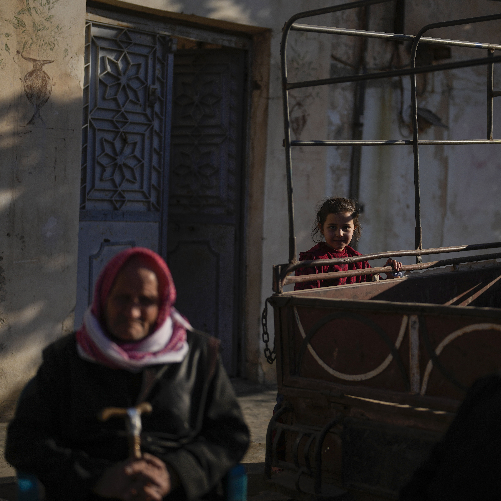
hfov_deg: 26.7
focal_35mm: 64
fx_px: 1048
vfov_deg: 26.9
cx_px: 338
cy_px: 251
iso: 100
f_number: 1.2
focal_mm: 50
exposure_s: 1/32000
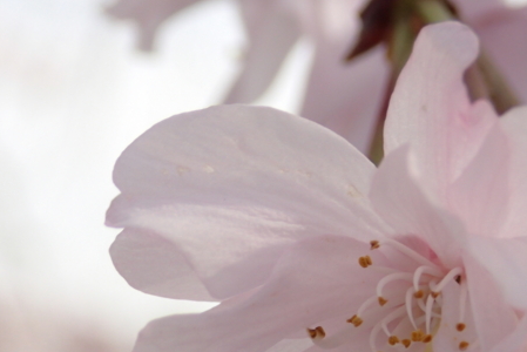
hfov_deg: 15.0
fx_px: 2007
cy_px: 324
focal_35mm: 137
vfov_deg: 10.0
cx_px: 224
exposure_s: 1/320
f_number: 5.6
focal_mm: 13.47
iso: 125
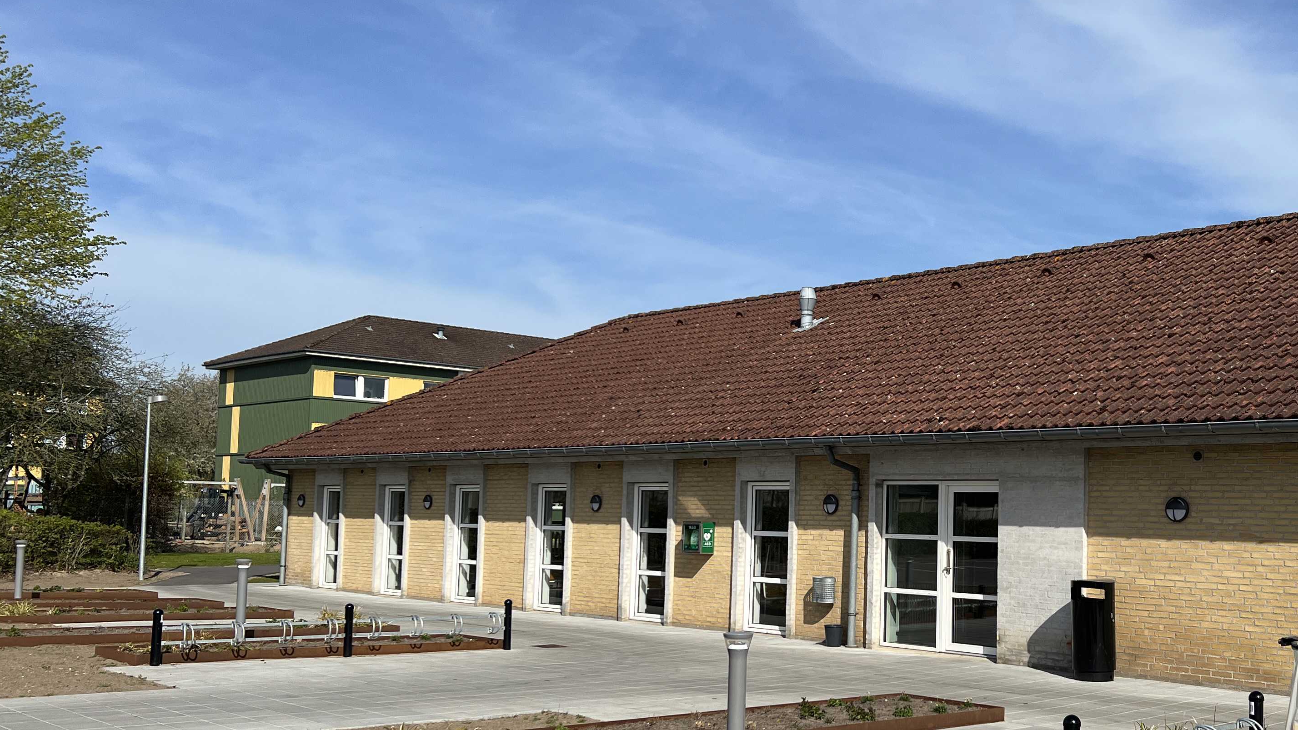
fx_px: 1377
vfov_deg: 29.6
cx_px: 856
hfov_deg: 49.7
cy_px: 428
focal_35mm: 40
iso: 50
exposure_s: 1/6211
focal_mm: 5.7
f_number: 1.5
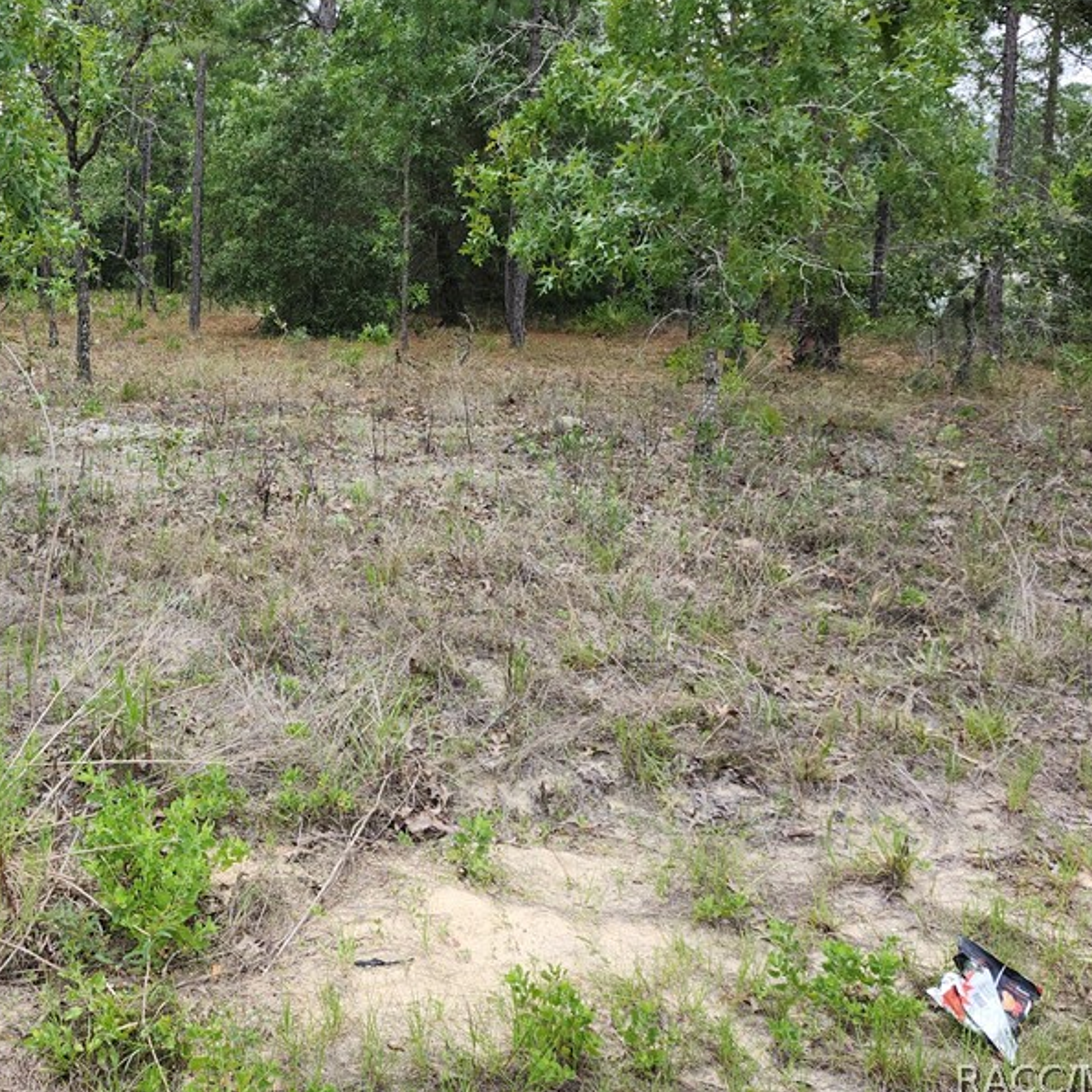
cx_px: 270
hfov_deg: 45.5
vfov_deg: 46.8
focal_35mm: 35
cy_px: 406
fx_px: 1249
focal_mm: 5.54
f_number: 1.8
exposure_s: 1/579
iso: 25
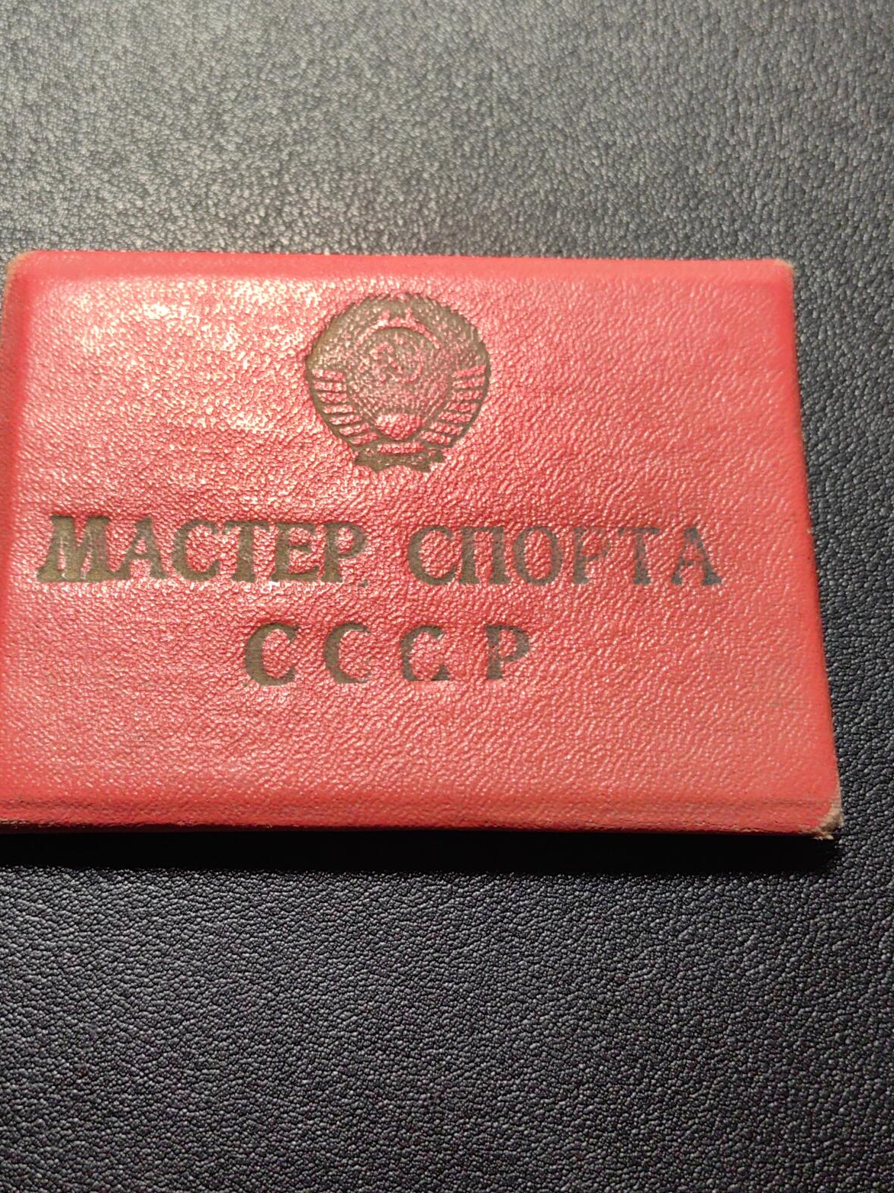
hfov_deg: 37.7
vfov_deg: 49.0
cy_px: 609
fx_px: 1309
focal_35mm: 38
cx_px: 403
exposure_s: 1/100
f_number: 2
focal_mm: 5.75
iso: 100
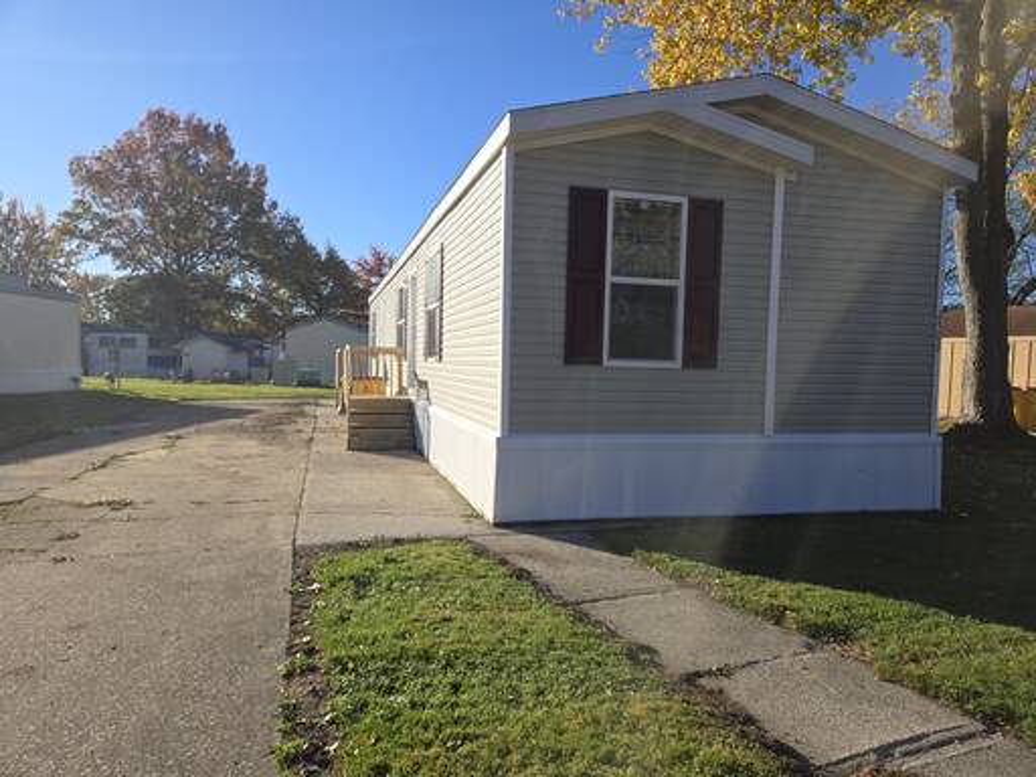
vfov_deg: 58.9
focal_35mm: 23
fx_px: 688
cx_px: 518
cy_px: 388
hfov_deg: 73.9
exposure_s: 1/1509
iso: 25
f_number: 1.8
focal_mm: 5.4
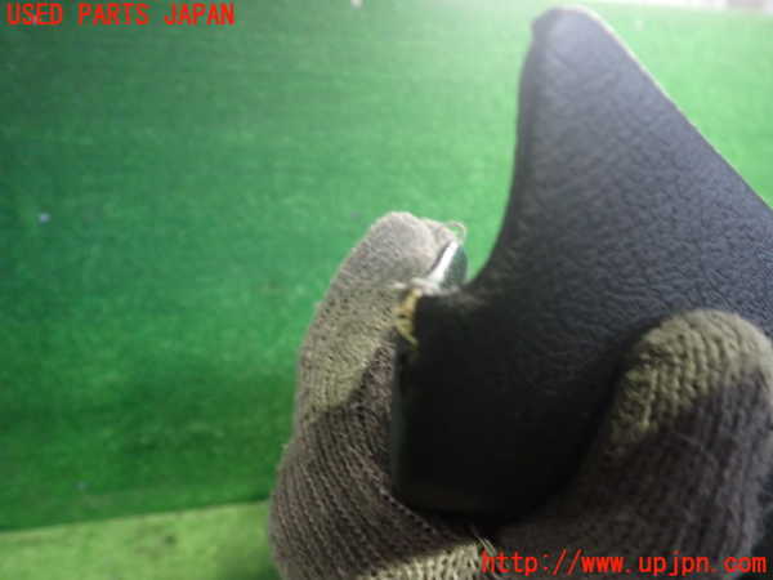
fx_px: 670
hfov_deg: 60.0
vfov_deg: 46.8
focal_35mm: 30
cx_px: 386
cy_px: 290
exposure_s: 1/30
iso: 640
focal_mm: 5.4
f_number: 2.3
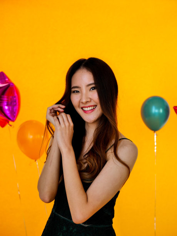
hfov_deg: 29.1
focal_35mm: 50
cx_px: 88
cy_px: 118
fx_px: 340
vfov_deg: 38.2
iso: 200
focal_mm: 25
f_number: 2.8
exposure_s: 1/100
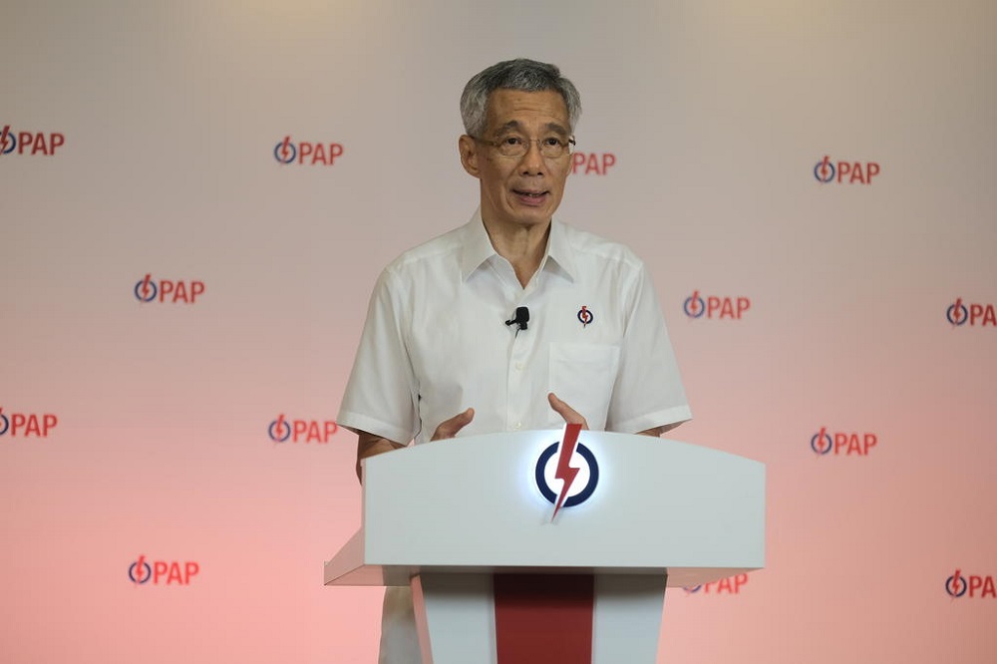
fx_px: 3627
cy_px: 332
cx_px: 498
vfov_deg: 10.5
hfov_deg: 15.7
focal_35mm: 131
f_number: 2.8
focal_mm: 87.1
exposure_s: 1/125
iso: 400
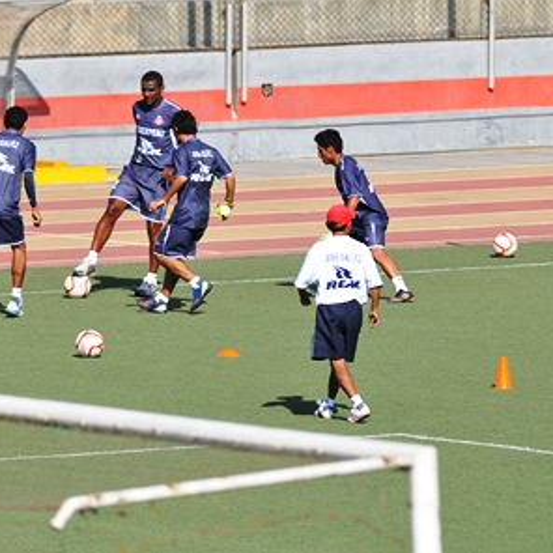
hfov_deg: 3.0
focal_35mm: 579
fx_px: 10465
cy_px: 276
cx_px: 179
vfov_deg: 3.0
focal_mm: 300
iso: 400
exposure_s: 1/4000
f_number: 5.6
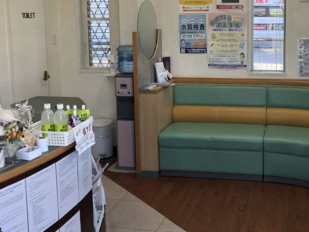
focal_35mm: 49
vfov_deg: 29.3
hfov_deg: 38.3
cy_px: 66
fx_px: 437
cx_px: 217
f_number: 1.8
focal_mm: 4
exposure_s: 1/120
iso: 25
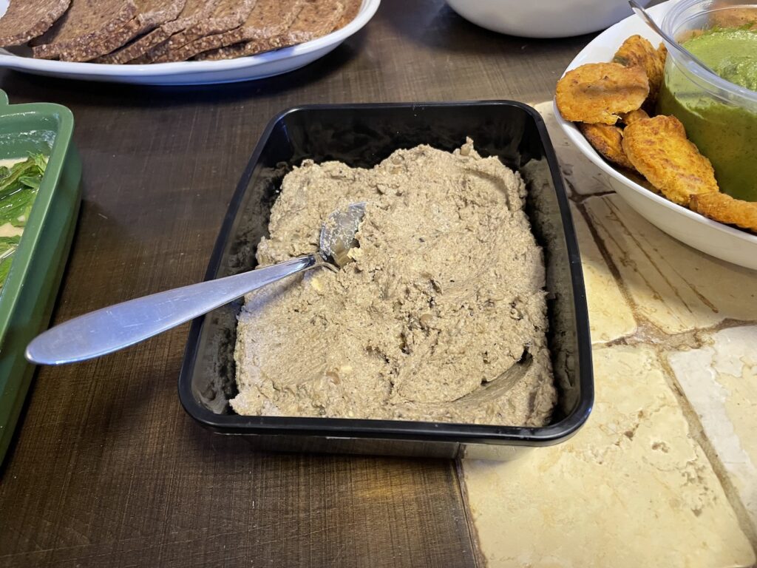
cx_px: 378
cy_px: 284
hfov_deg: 67.3
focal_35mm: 26
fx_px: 569
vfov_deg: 53.1
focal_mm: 4.2
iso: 200
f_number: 1.6
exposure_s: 1/60
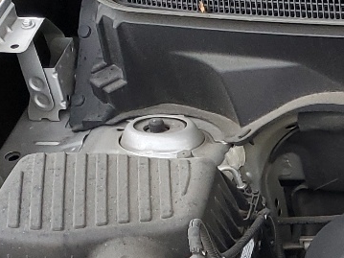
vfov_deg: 12.4
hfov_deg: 14.5
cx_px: 651
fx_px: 1152
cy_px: 338
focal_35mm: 116
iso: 71
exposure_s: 1/120
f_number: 1.5
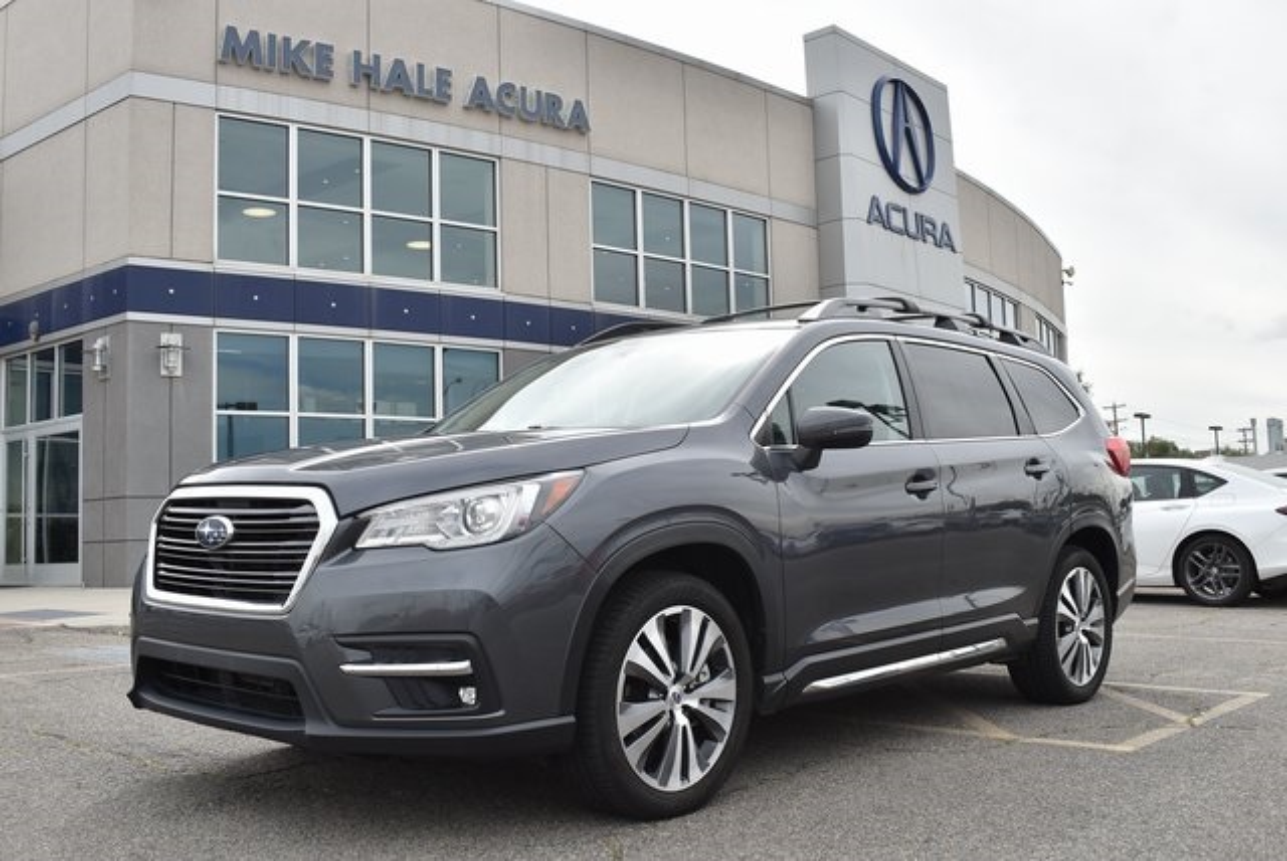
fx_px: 1288
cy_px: 430
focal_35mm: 36
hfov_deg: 53.1
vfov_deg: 36.9
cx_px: 644
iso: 100
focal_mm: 24
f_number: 8
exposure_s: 1/250
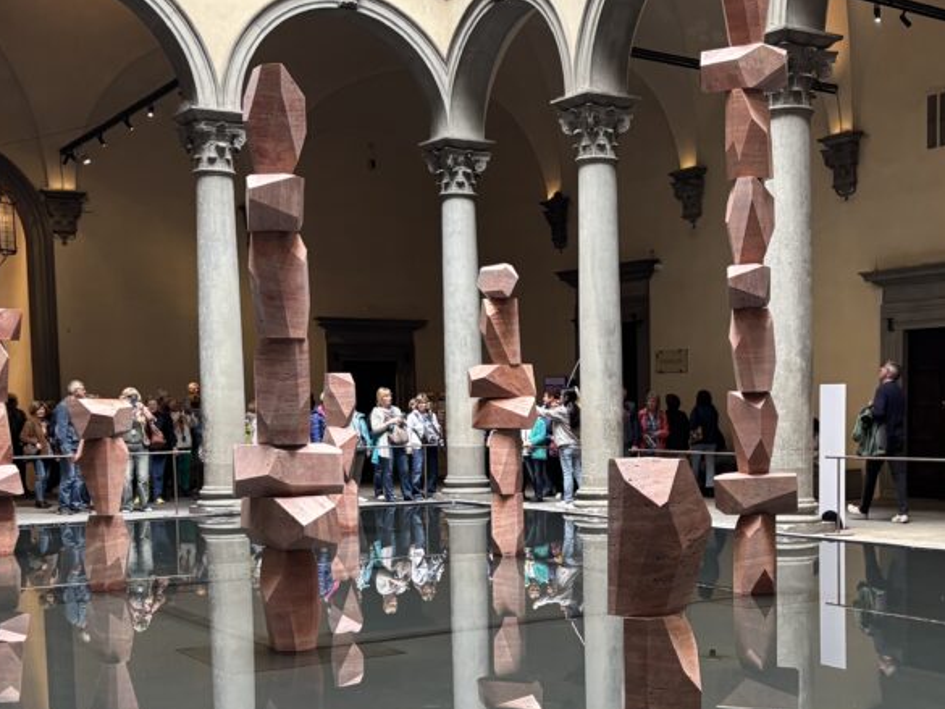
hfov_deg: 36.2
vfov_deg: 27.7
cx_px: 669
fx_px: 1420
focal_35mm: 52
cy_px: 512
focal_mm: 5.96
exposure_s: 1/50
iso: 200
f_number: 1.6
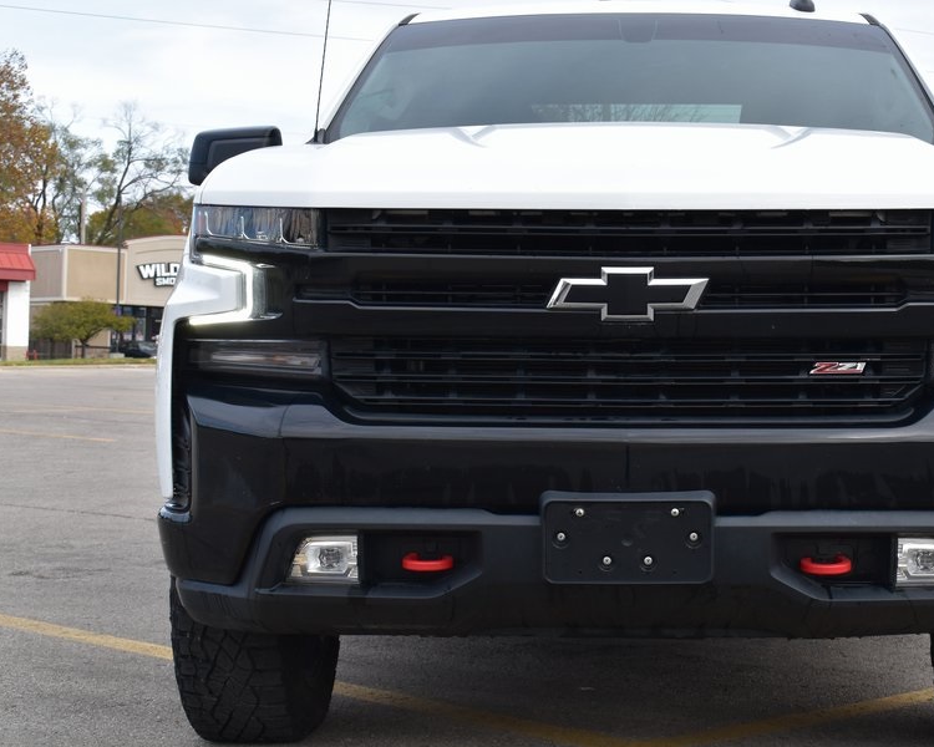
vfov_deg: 21.0
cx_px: 631
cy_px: 365
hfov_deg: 25.9
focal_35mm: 73
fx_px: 2018
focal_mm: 38
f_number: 10
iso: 400
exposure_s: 1/200
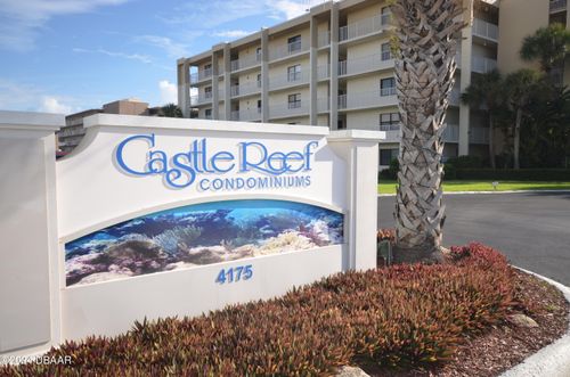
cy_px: 188
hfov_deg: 62.0
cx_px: 285
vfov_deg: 43.4
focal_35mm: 30
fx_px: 474
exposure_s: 1/250
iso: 100
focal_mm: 20
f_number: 5.6
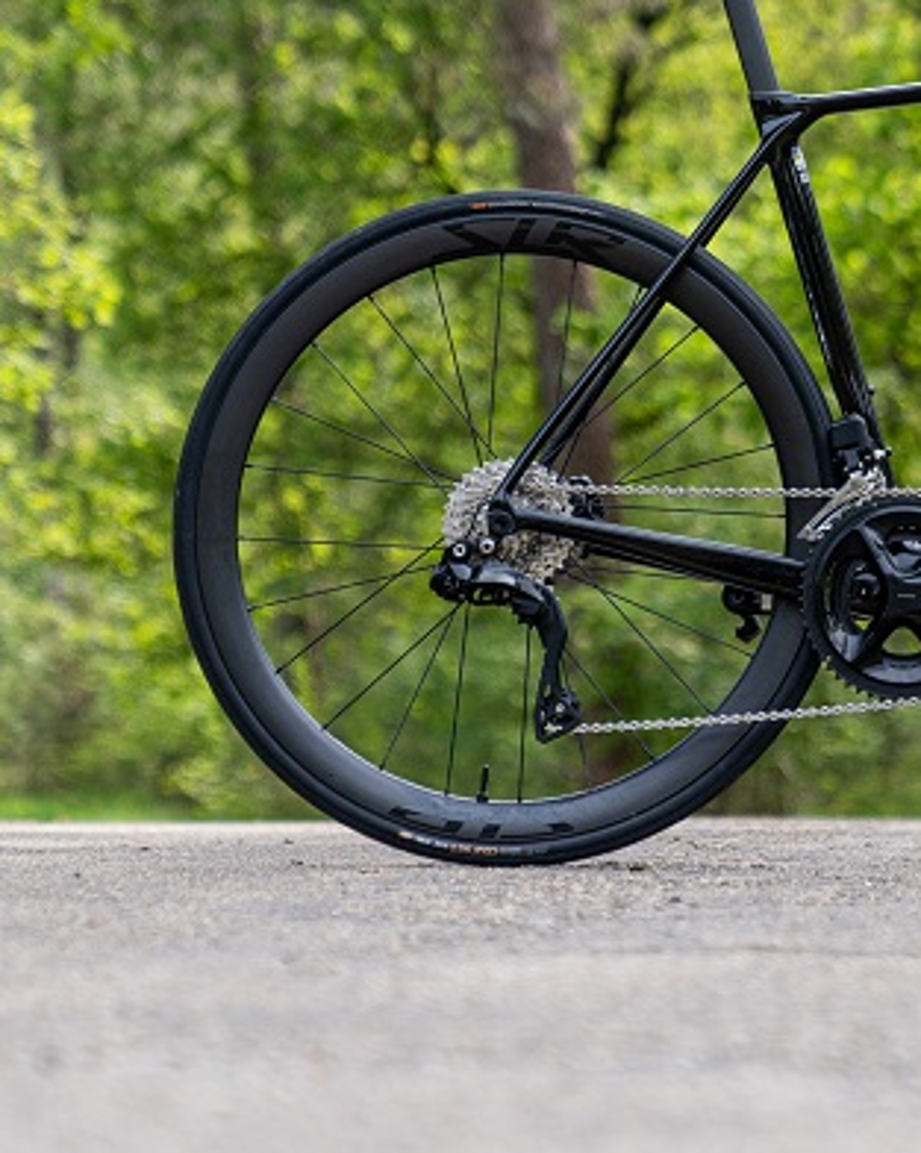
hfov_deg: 10.1
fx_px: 5151
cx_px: 1006
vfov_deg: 12.8
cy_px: 350
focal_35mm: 151
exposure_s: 1/800
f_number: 2.8
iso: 200
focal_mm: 70
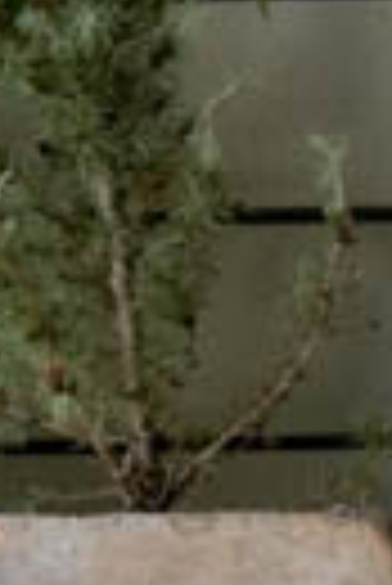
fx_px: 10865
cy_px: 1467
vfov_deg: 3.1
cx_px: 1183
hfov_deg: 2.1
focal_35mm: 667
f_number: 7.1
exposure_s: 1/25
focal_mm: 85
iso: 200
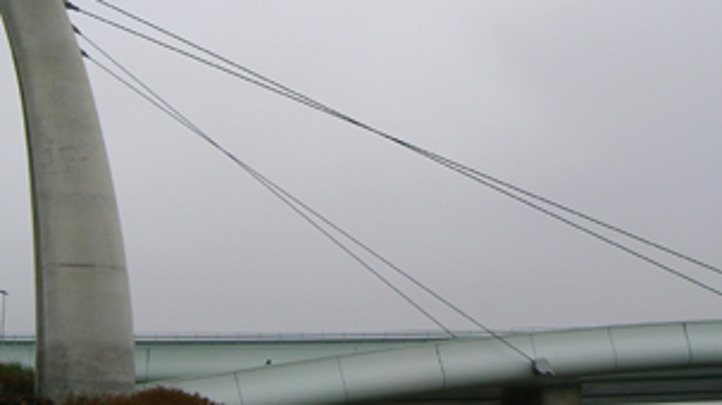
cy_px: 139
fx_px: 1052
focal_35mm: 55
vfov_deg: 21.7
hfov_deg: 37.9
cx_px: 336
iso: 50
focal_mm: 5.7
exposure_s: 1/253
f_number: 4.9
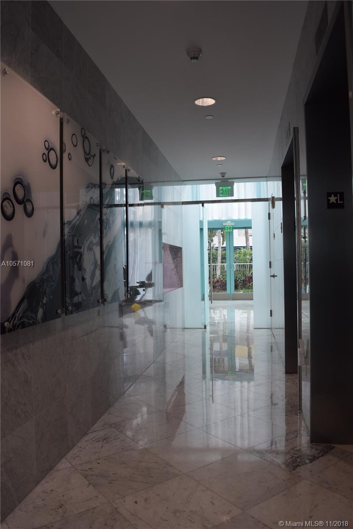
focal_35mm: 27
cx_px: 176
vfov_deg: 67.4
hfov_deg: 47.9
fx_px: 397
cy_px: 264
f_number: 5
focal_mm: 18
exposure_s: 1/100
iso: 400
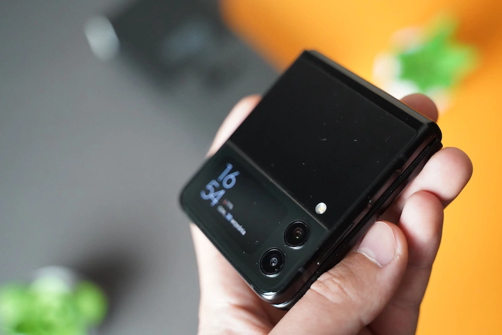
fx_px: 683
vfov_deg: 27.5
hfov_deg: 40.4
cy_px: 168
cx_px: 251
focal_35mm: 49
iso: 6400
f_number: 2.8
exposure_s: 1/160
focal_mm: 49
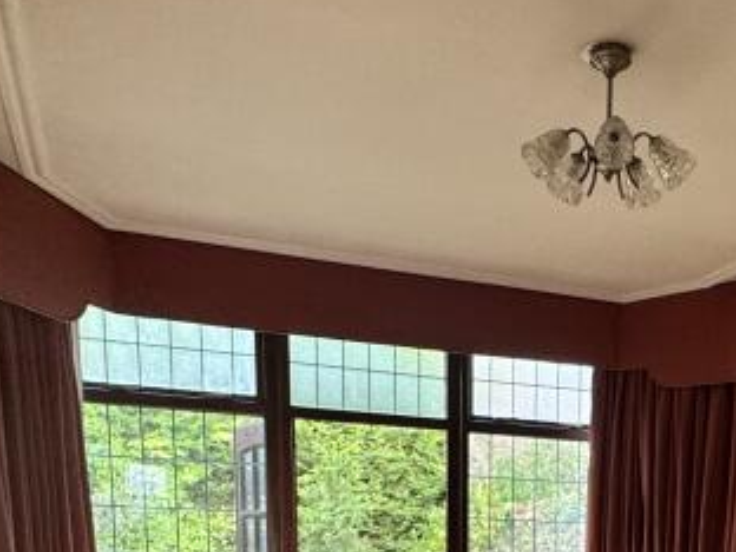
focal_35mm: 46
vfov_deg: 27.3
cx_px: 644
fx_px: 978
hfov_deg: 38.7
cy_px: 684
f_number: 2.2
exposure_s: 1/99
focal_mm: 2.22
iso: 200
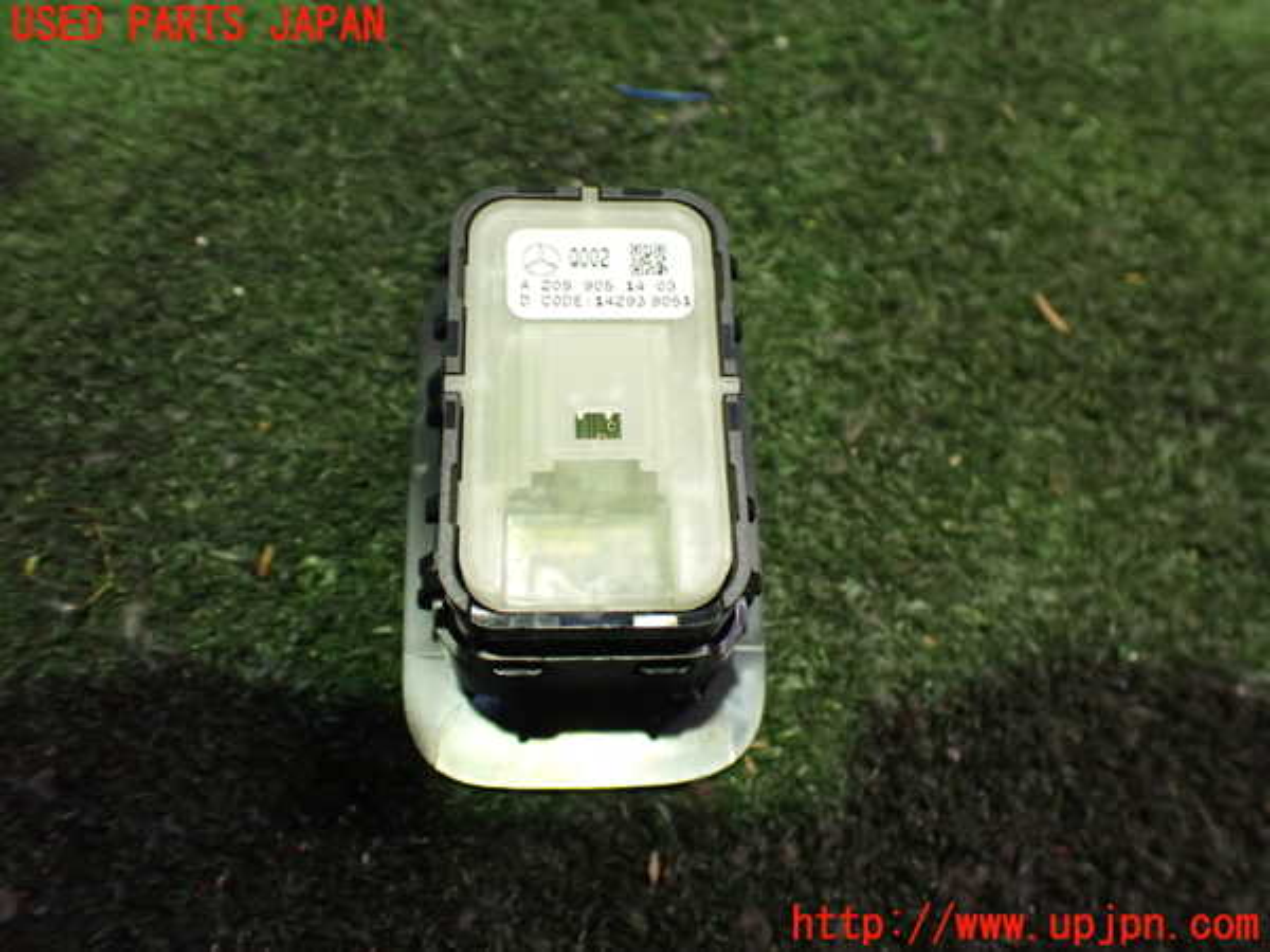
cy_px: 476
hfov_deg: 60.0
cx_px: 635
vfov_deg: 46.8
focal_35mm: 30
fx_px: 1101
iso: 800
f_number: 2.3
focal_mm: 5.4
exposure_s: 1/30
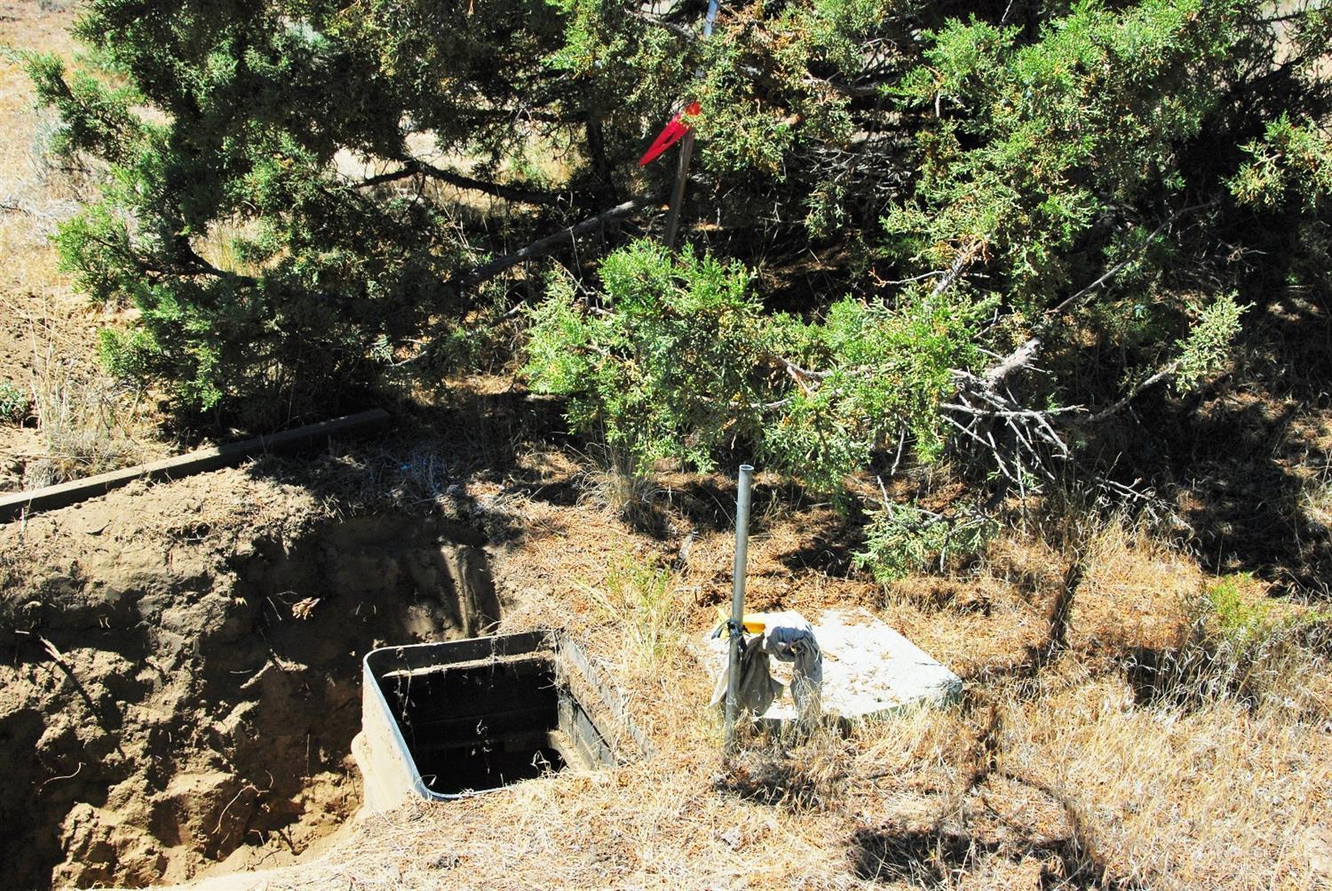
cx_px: 666
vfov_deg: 33.1
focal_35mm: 40
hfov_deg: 47.9
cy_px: 446
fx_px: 1500
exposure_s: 1/640
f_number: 13
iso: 400
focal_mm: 27
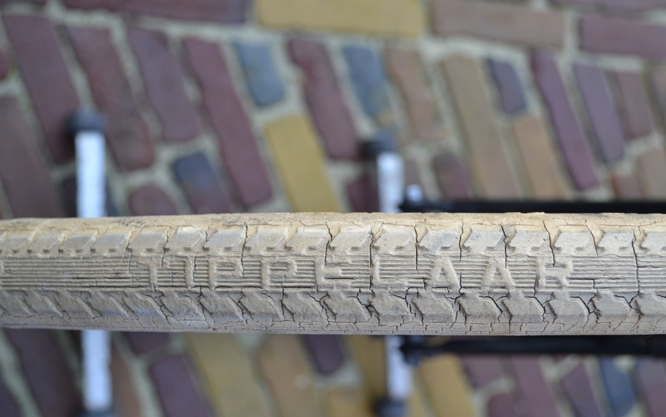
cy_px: 225
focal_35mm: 53
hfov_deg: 38.2
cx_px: 334
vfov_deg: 24.4
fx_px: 962
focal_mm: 34
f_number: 5.6
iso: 400
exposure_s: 1/125
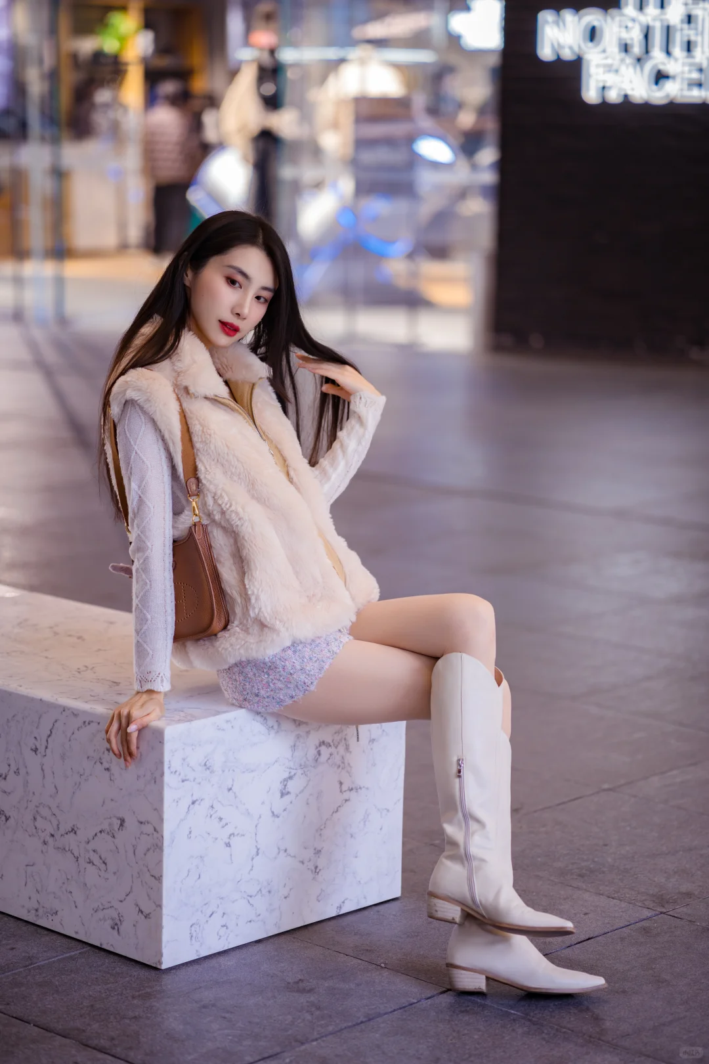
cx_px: 354
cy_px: 532
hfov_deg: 16.1
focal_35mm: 85
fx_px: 2511
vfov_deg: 23.9
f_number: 1.8
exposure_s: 1/100
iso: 160
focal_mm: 85
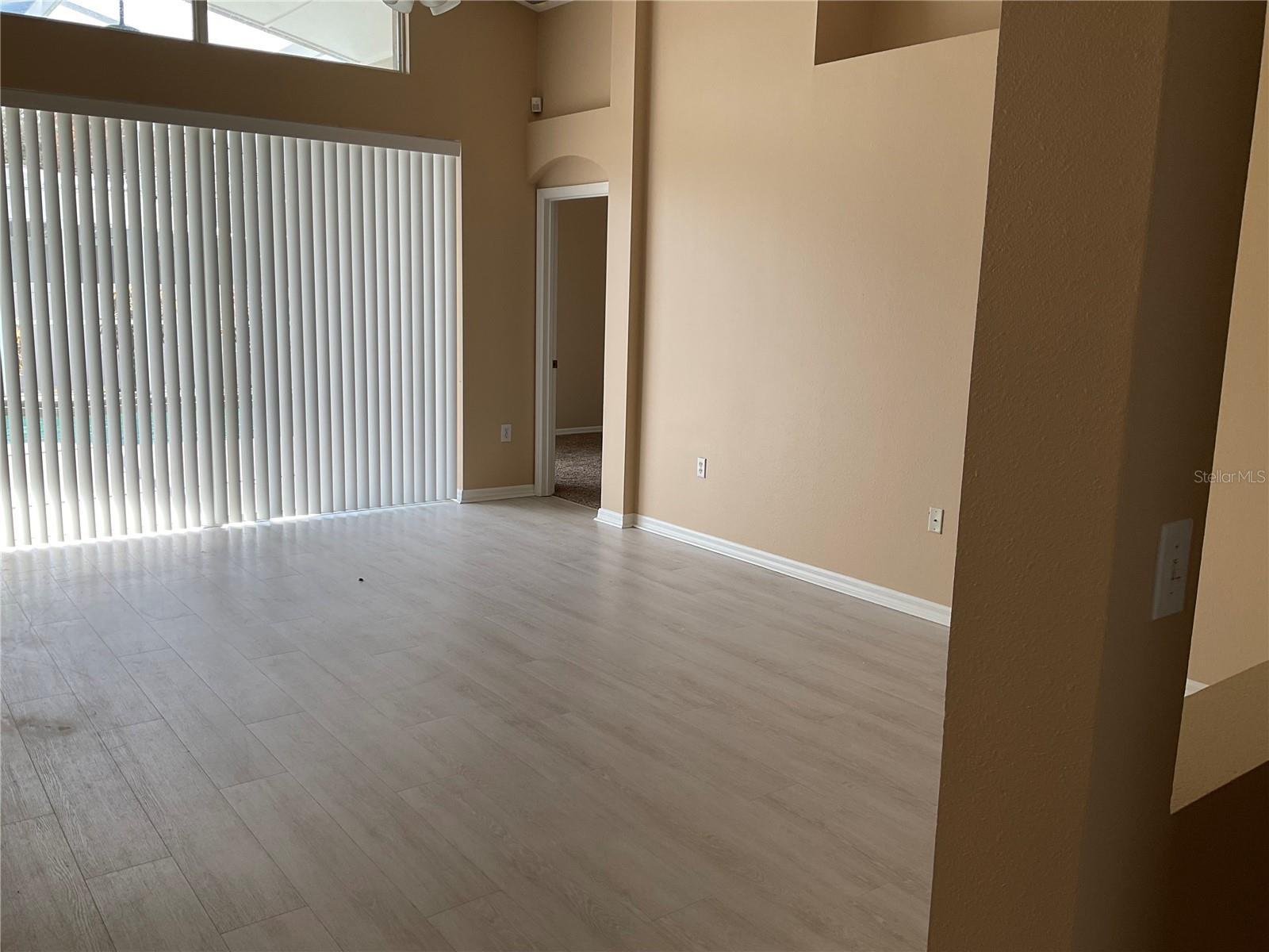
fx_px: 1063
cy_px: 476
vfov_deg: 48.2
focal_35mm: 29
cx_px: 634
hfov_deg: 61.7
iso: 25
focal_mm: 3
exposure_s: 1/120
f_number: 1.8
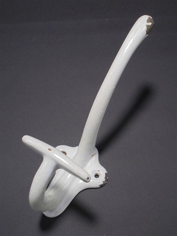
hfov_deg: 37.7
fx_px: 259
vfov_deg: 49.0
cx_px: 88
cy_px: 118
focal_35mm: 38
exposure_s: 1/30
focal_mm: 6.9
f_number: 4.2
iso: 160
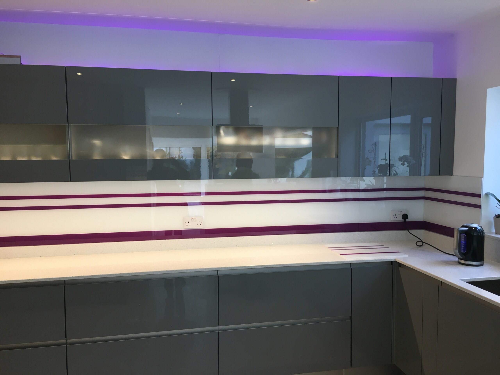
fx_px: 419
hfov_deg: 61.7
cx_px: 250
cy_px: 188
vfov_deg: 48.2
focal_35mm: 29
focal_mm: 4.15
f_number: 2.2
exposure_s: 1/33
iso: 25
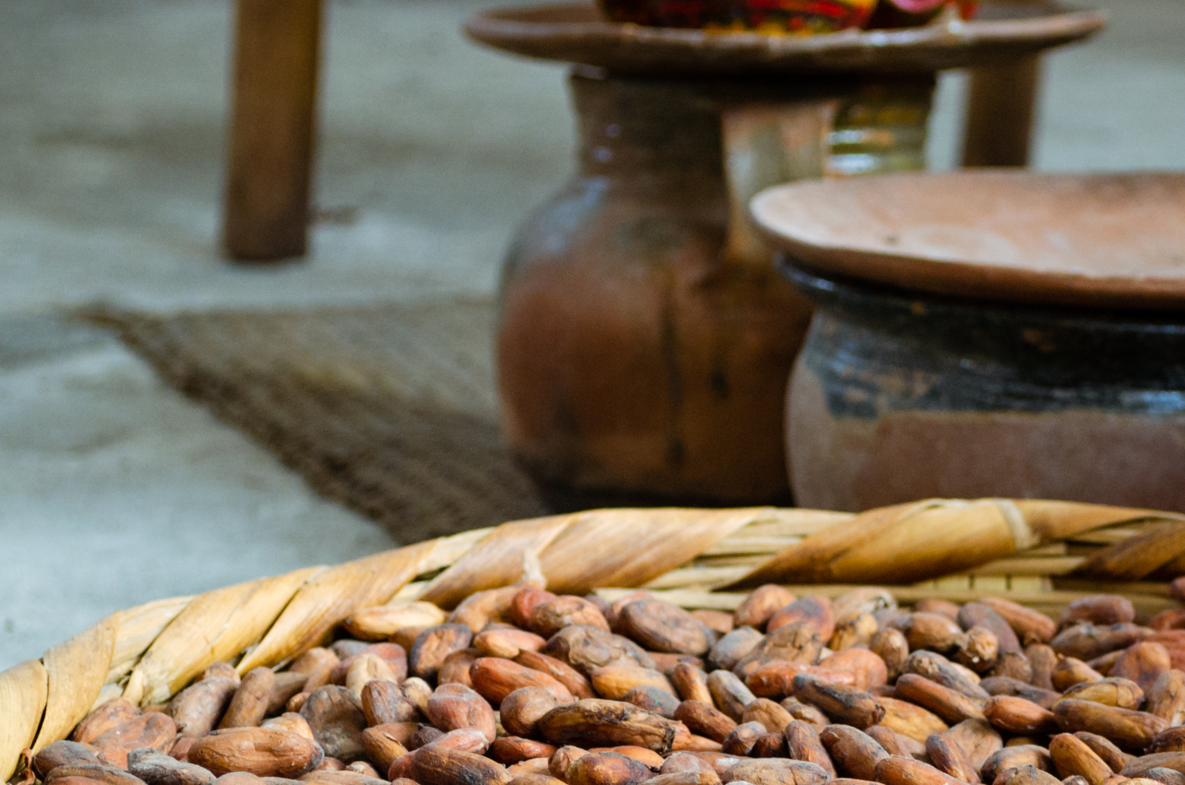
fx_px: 4205
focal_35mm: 128
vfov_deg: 10.7
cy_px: 499
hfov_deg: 15.9
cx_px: 971
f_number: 5.3
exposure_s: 1/50
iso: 800
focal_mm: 40
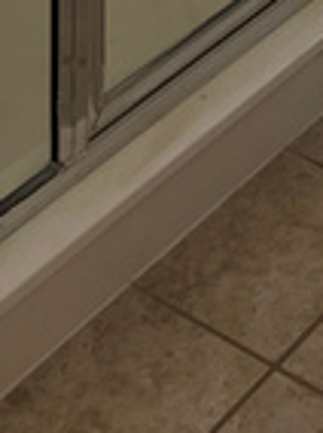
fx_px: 1760
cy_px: -671
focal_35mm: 141
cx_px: 165
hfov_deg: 10.5
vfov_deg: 11.2
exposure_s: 1/60
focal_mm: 5.7
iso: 80
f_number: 1.5
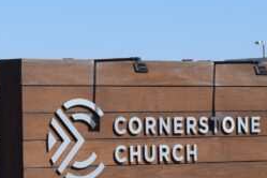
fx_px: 1646
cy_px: 98
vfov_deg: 6.2
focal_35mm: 222
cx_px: -179
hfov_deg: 9.0
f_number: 11
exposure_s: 1/500
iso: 200
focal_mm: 36
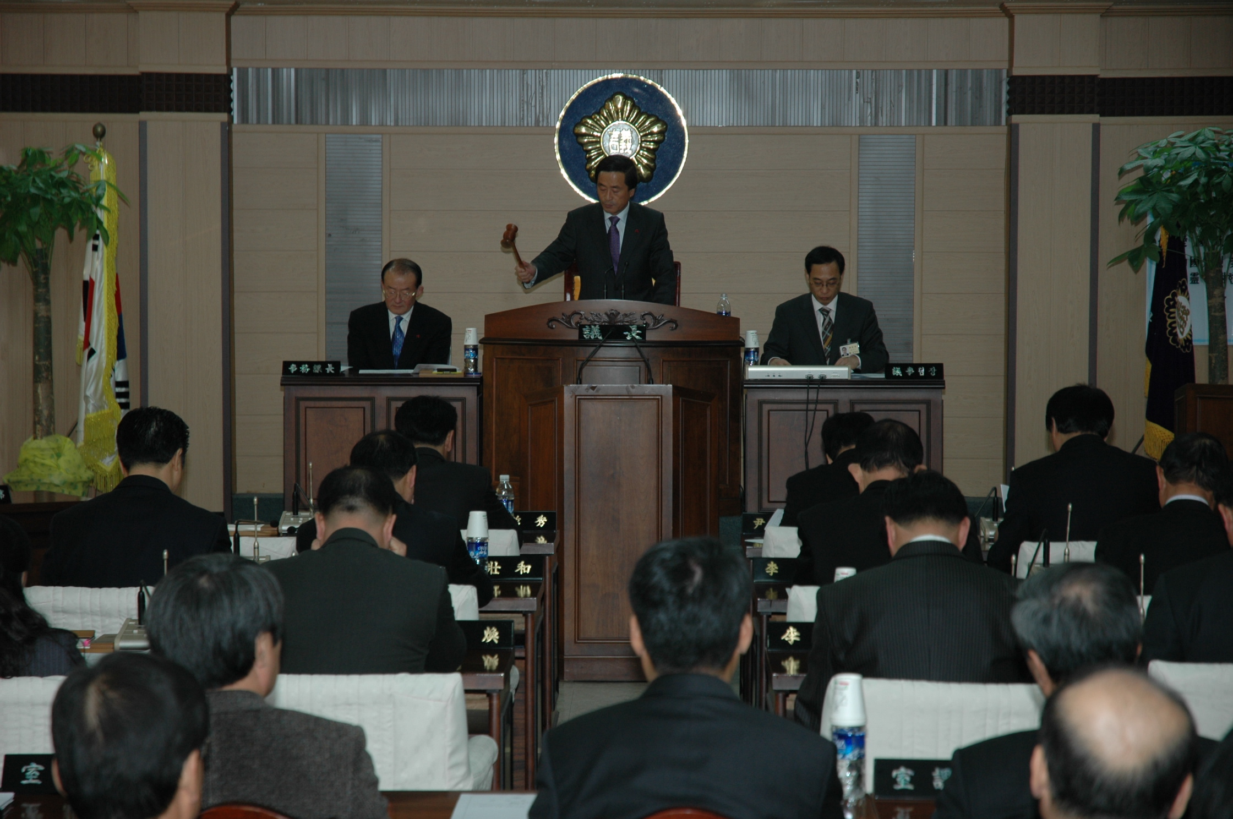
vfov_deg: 13.0
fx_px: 3592
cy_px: 410
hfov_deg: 19.5
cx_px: 616
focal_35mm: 105
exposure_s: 1/60
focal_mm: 70
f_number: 4.5
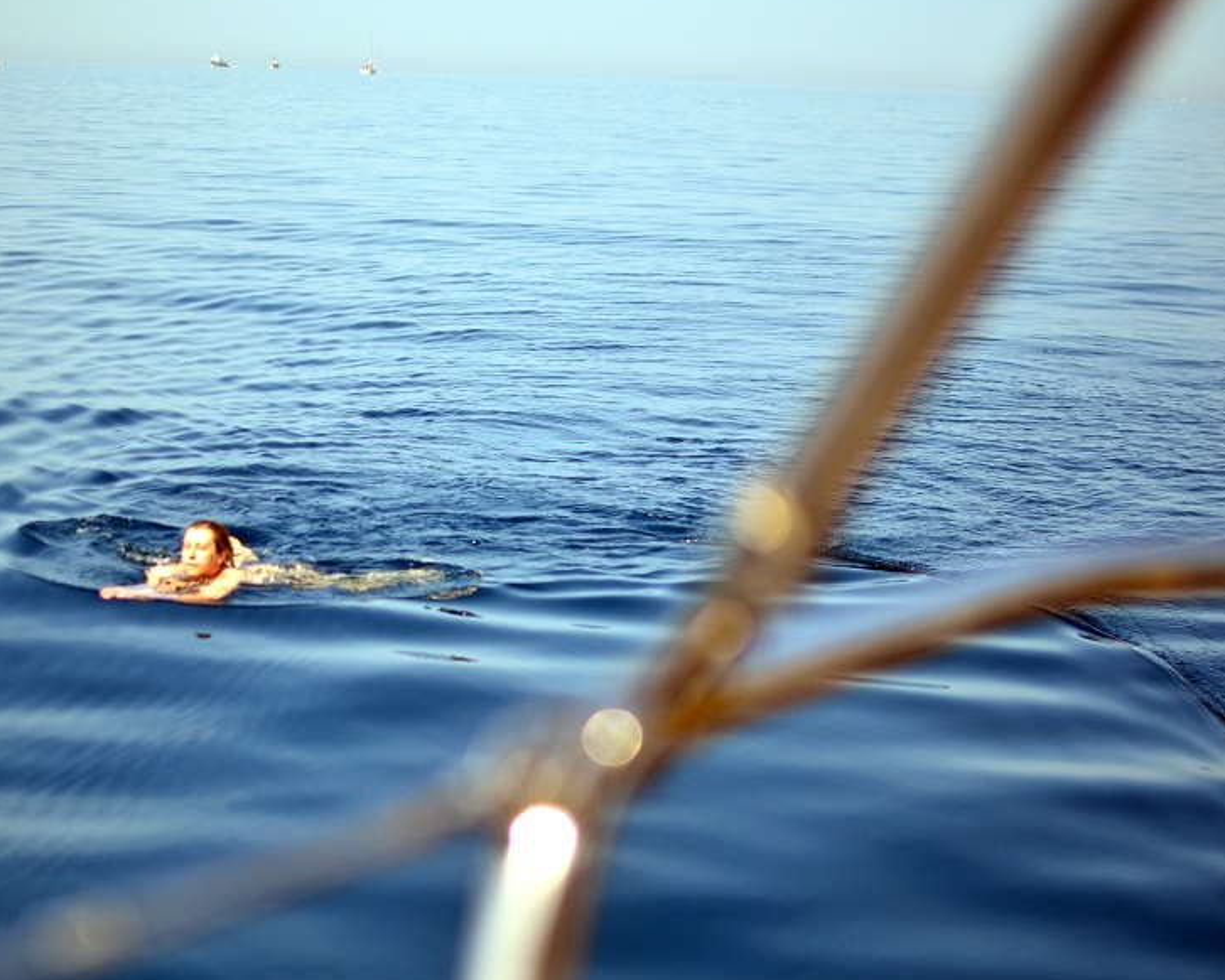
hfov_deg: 28.0
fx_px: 2453
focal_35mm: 68
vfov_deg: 22.6
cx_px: 487
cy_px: 534
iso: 220
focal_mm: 35
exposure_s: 1/8000
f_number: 1.8
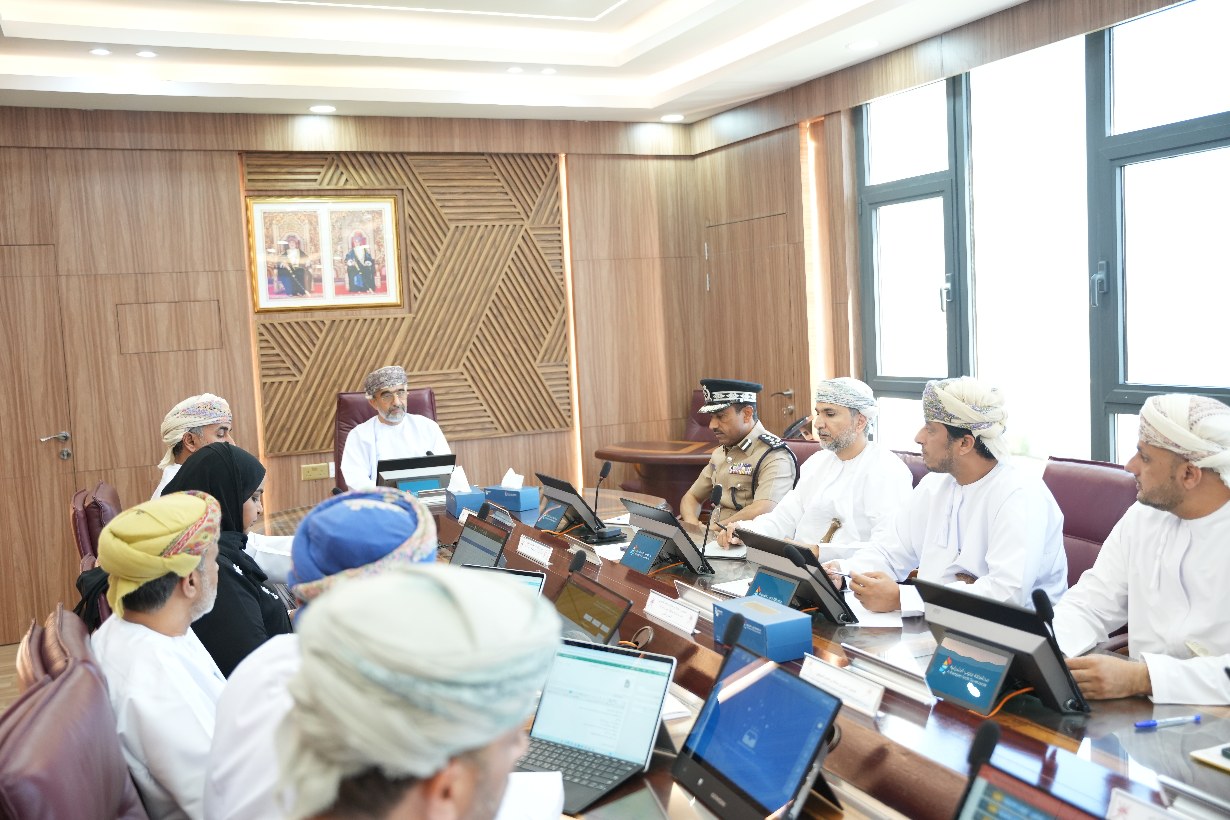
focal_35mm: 34
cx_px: 615
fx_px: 1175
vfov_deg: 38.5
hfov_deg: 55.2
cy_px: 410
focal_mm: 34.4
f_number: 2.8
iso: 1250
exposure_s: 1/160
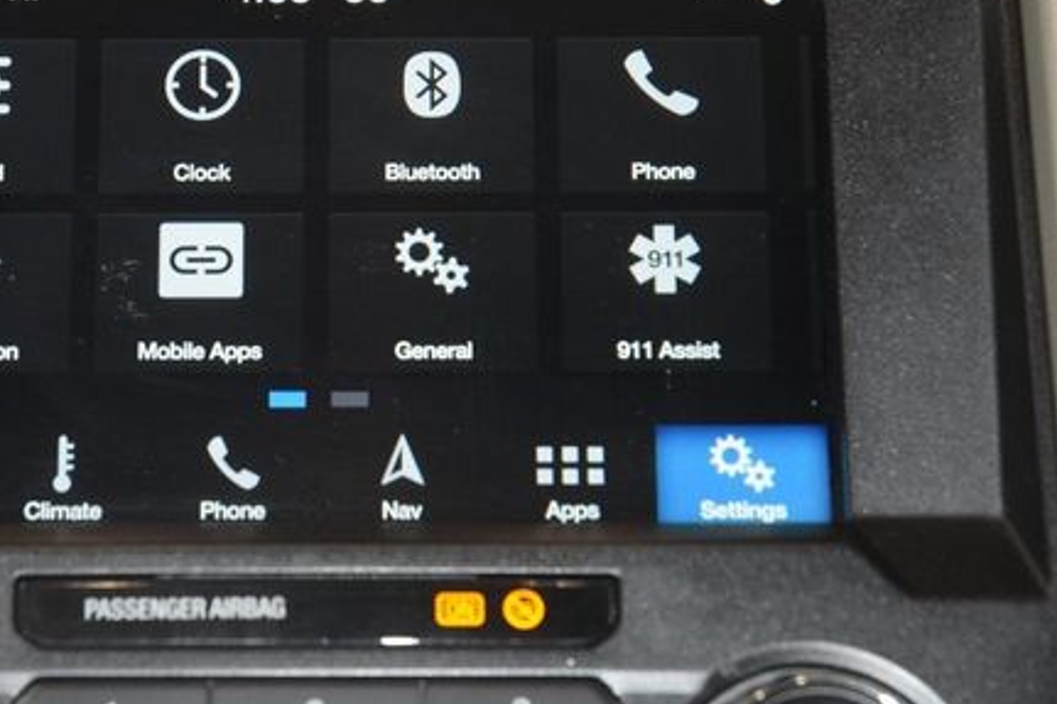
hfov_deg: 13.1
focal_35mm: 156
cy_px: 212
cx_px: 314
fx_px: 4578
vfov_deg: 8.8
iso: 2800
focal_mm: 70
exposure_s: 1/60
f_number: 4.5
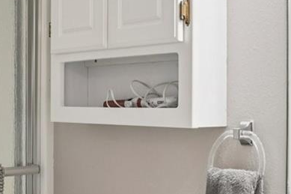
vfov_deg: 19.4
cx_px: 44
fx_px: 566
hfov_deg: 28.0
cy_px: 101
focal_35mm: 70
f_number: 9
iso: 100
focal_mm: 17
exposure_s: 1/4
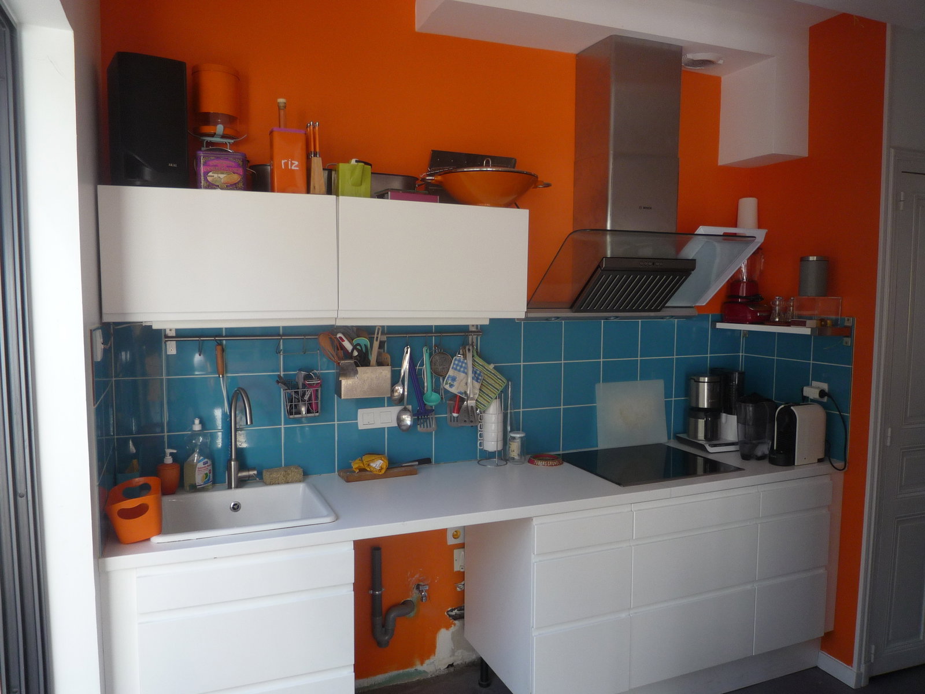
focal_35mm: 25
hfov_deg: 69.4
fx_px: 668
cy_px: 347
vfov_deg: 54.9
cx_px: 462
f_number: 2.8
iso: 100
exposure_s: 1/60
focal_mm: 4.4
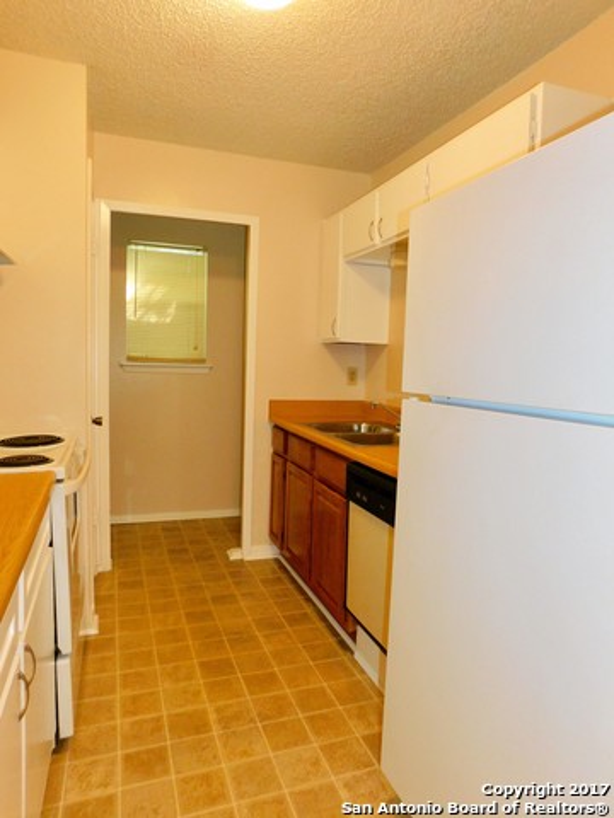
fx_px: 544
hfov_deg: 58.9
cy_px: 409
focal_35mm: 23
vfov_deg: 73.9
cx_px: 307
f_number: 3
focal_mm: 4
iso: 200
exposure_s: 1/30
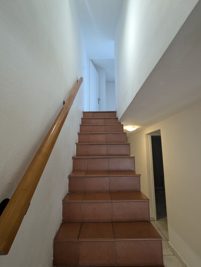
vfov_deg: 94.4
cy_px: 134
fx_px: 124
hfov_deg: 78.3
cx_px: 100
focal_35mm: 16
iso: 68
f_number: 2.2
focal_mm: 2.35
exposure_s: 1/26.3
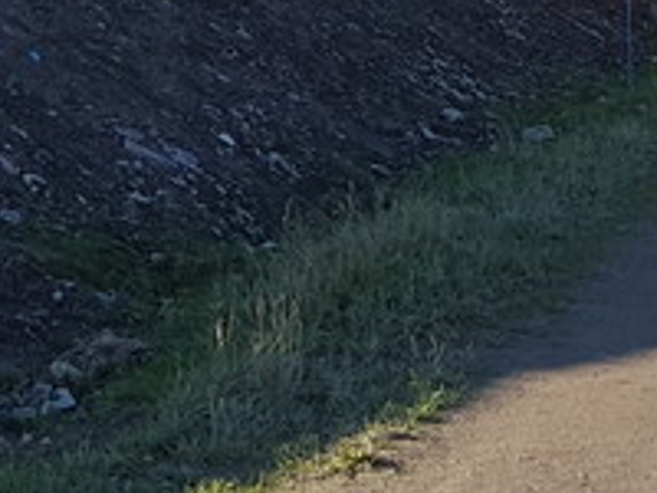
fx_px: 2372
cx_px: 53
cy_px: -628
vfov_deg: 10.5
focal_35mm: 125
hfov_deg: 15.6
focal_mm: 4.2
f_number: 1.7
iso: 40
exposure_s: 1/1128
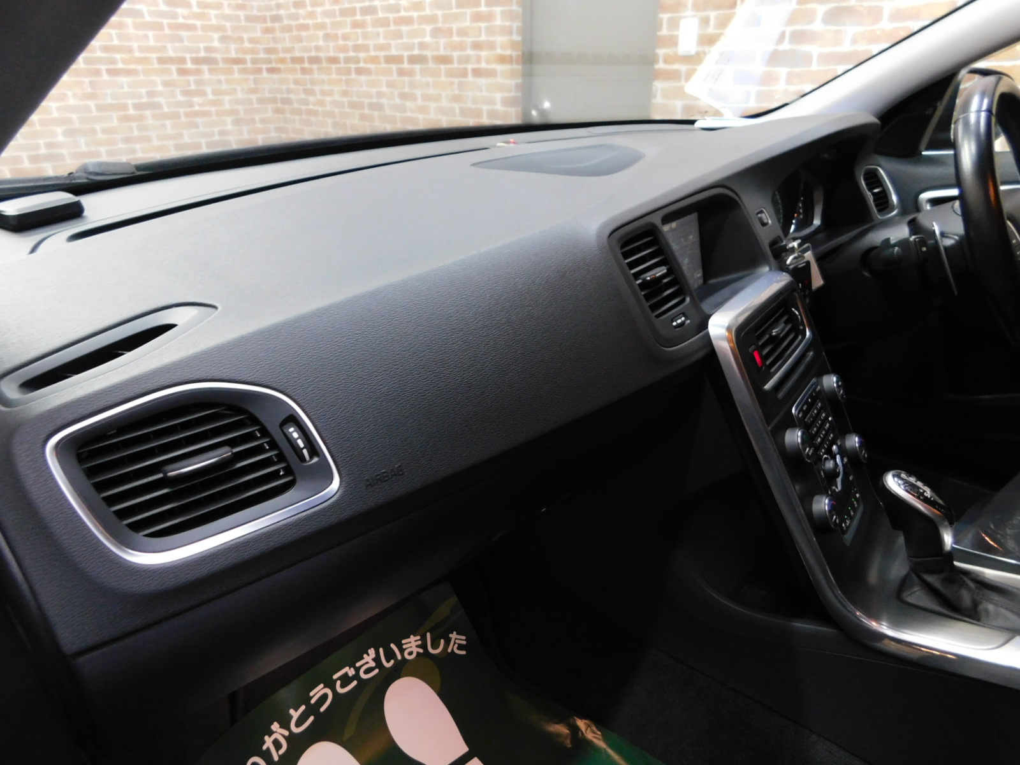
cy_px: 382
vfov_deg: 58.9
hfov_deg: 73.9
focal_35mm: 23
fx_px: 678
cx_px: 510
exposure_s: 1/13
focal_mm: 4
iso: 400
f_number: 3
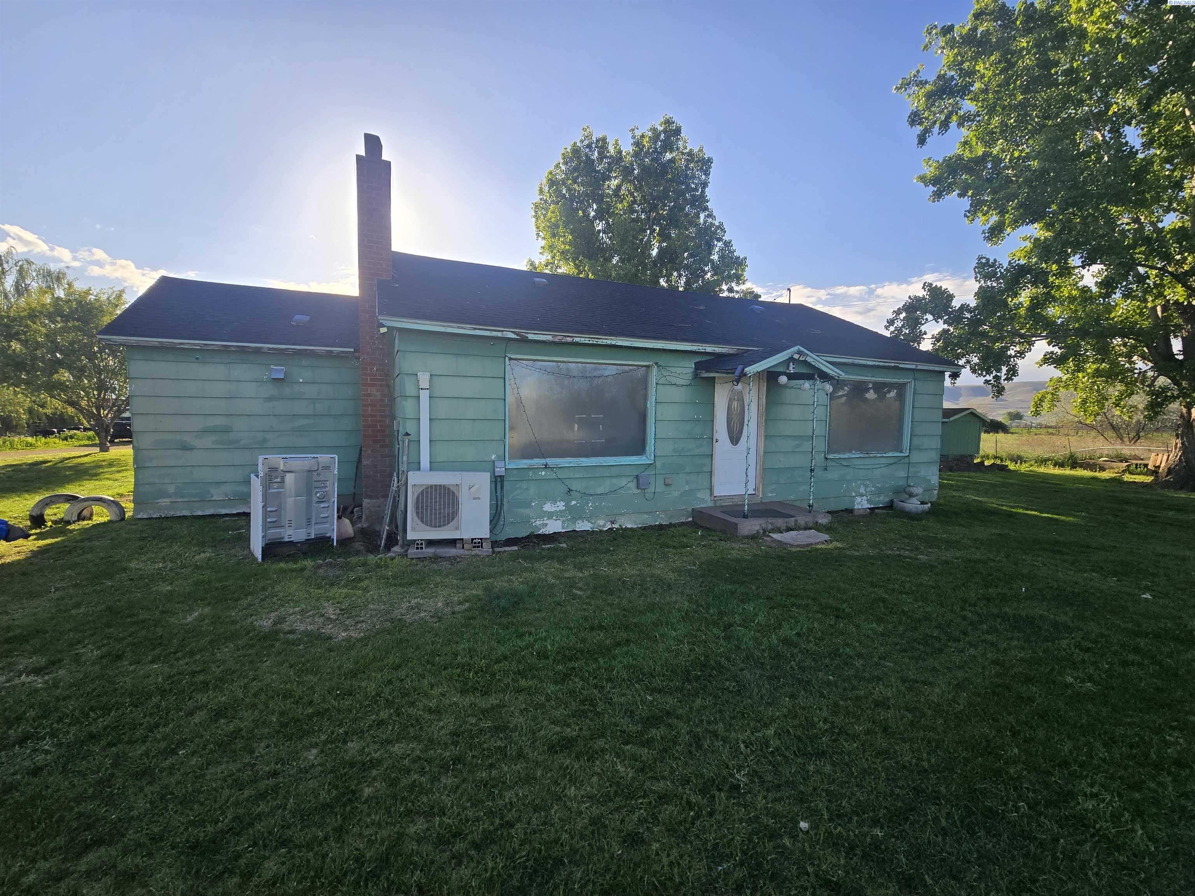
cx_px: 598
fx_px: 449
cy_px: 448
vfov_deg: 89.9
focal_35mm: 13
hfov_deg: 106.2
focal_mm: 2.2
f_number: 2.2
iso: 50
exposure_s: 1/1286
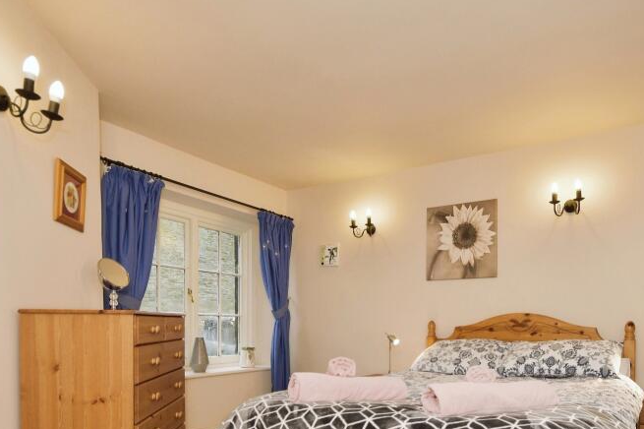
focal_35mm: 25
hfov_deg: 70.1
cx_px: 412
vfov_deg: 48.9
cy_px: 330
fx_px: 447
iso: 400
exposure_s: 1/40
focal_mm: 11
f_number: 8
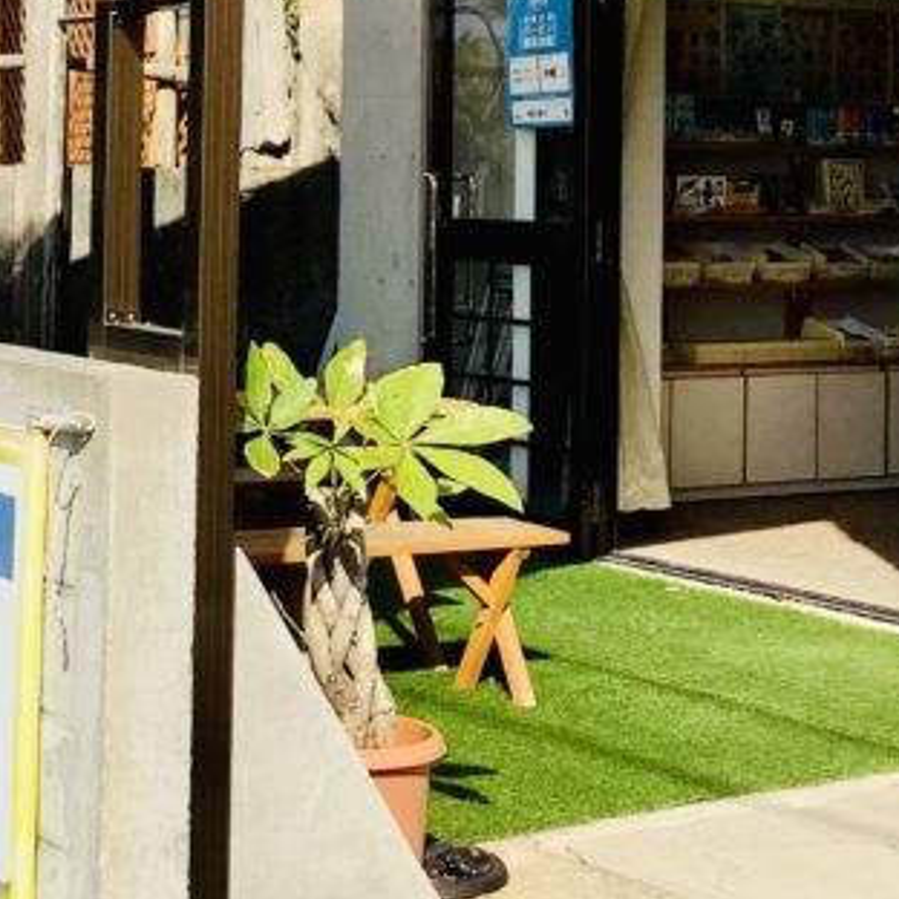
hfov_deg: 19.3
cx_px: 366
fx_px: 2644
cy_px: 118
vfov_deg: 19.0
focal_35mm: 90
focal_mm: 3.3
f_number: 2.4
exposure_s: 1/1181
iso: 25
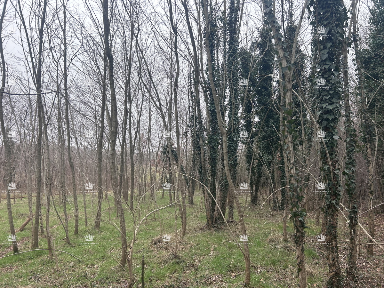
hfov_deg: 67.3
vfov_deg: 53.1
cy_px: 144
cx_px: 192
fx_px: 288
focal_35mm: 26
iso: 50
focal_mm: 5.7
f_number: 1.5
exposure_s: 1/509
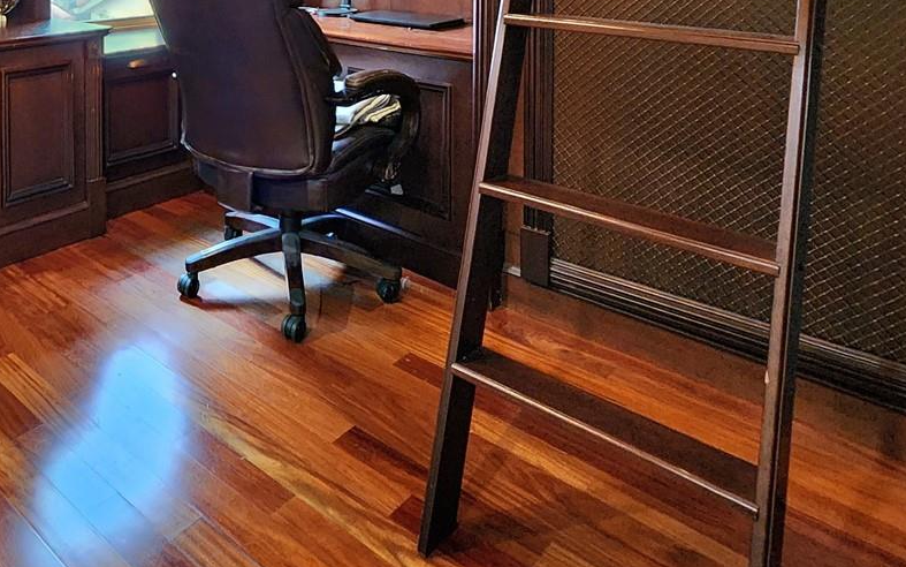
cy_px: -46
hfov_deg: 61.0
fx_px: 691
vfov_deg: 37.7
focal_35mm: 28
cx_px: 181
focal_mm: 2.2
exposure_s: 1/24
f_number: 2.2
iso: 640
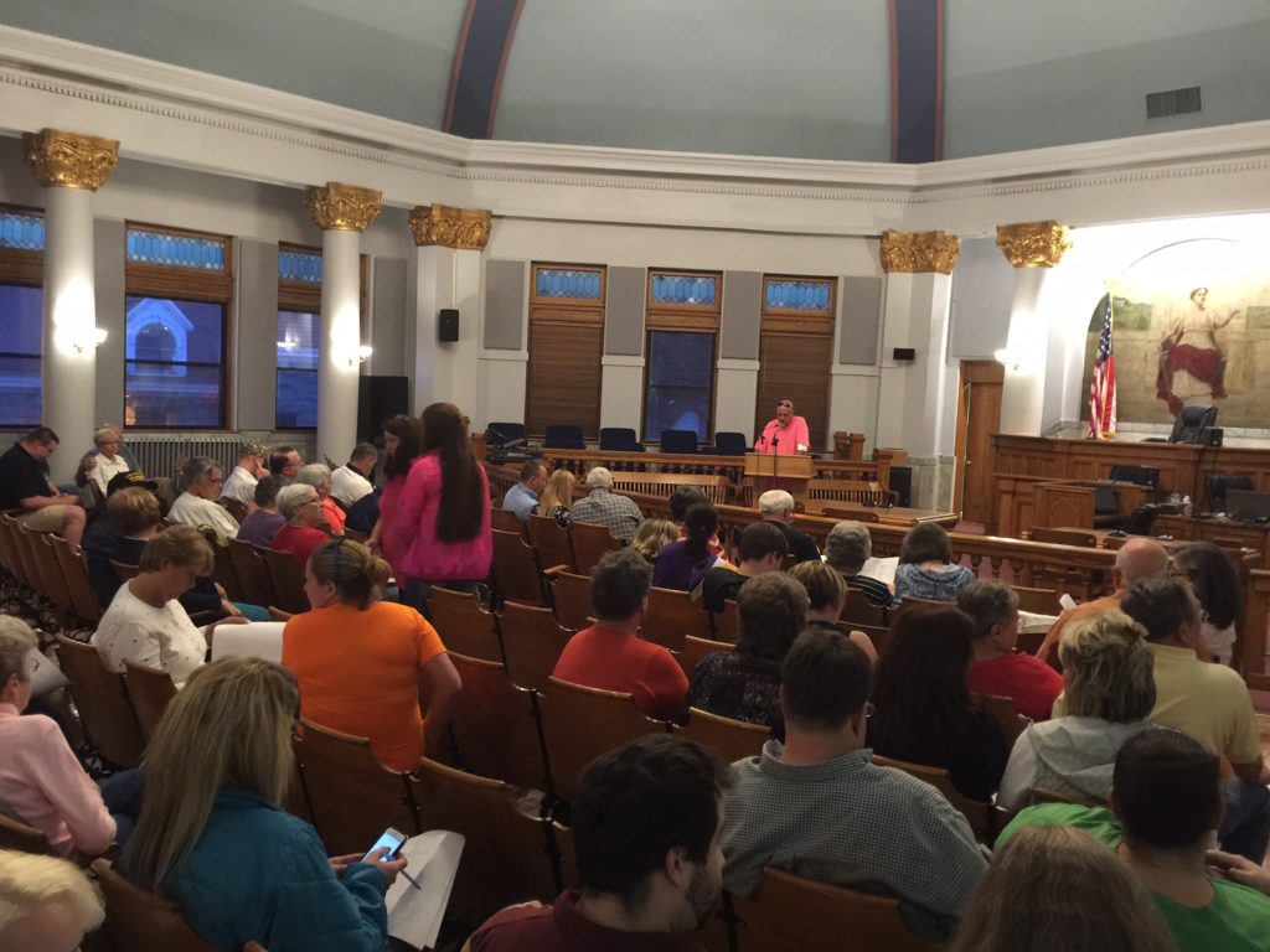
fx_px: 1064
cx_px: 635
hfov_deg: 61.7
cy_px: 476
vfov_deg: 48.2
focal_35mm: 29
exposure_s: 1/4
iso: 80
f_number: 2.2
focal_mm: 4.15
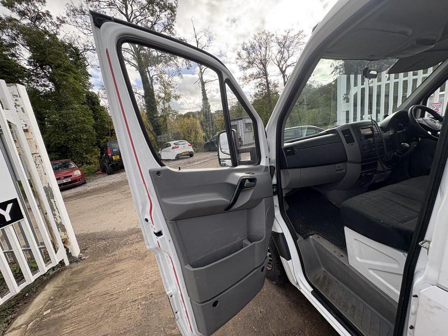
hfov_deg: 102.1
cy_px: 168
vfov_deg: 85.7
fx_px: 181
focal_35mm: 14
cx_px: 224
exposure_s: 1/384
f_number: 2.2
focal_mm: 2.22
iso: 40
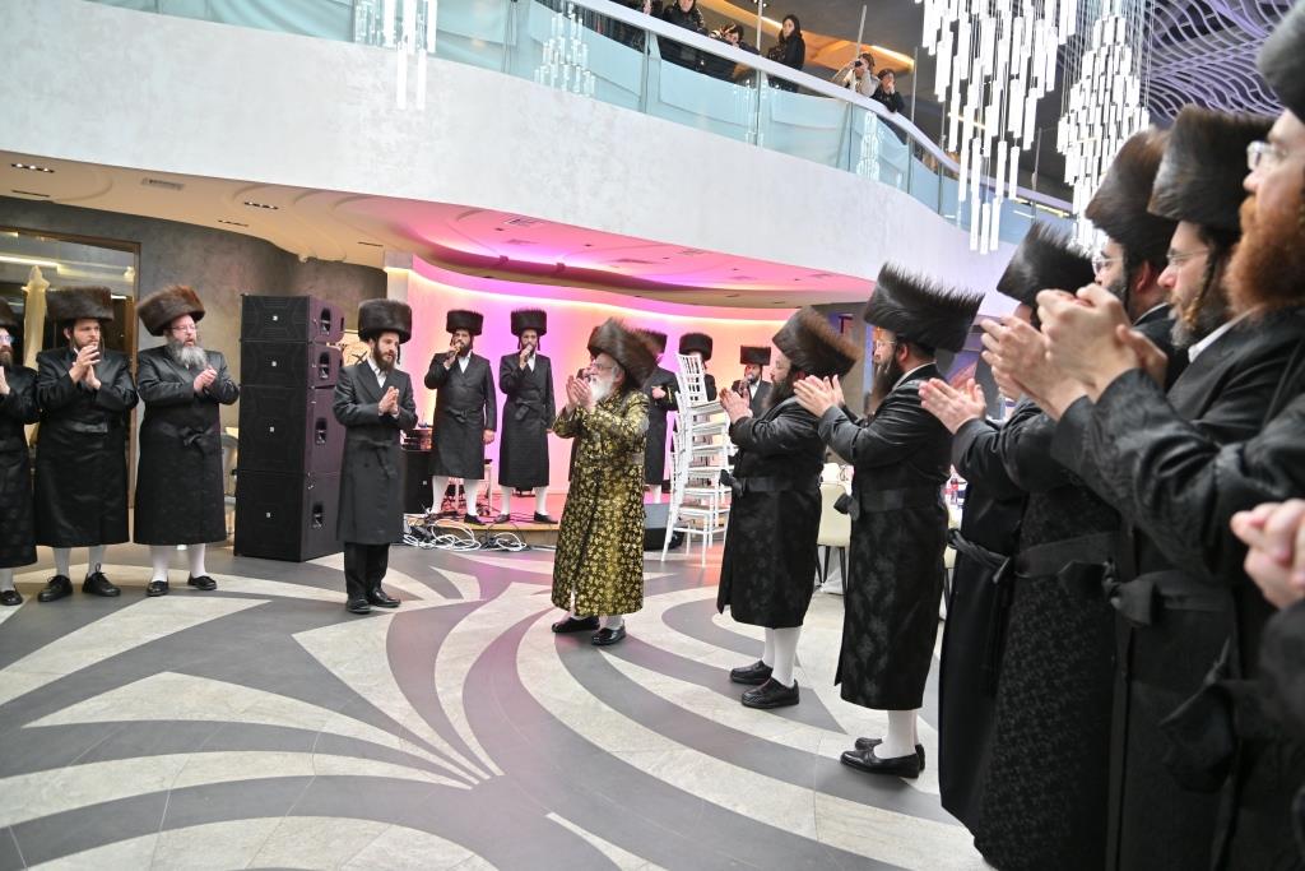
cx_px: 652
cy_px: 436
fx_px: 870
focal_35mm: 24
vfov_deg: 53.1
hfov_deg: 73.7
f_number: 4
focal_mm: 24
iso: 800
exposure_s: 1/125
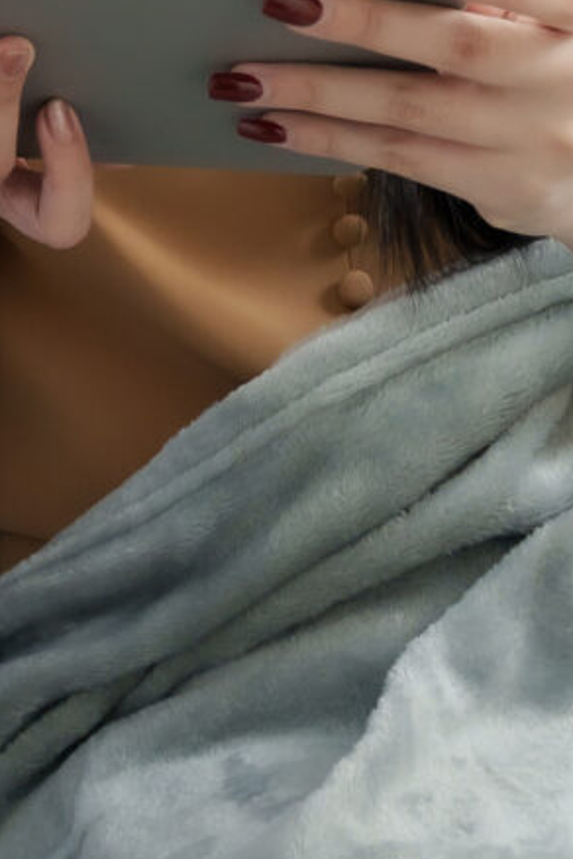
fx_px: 4464
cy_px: -730
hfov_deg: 7.2
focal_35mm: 187
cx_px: -323
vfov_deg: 10.3
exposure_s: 1/250
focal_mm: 32
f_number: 4
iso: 640
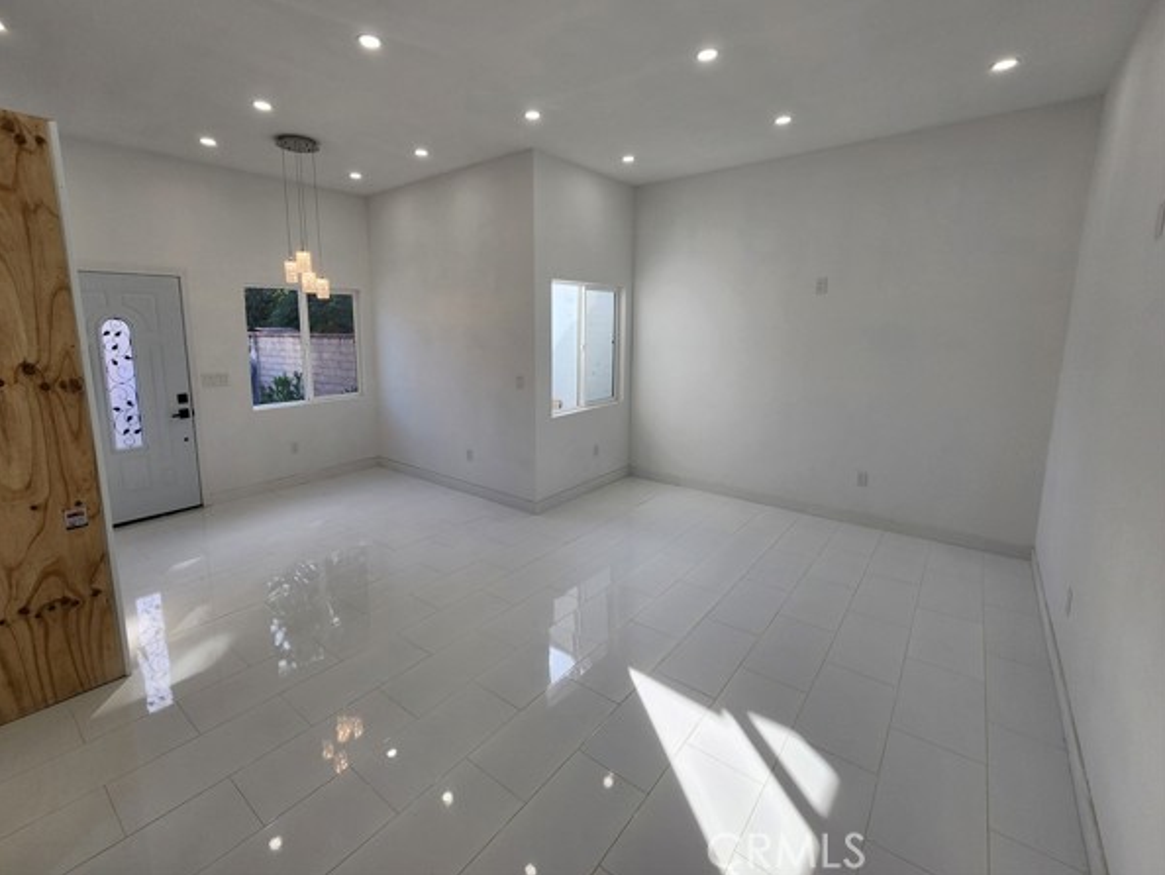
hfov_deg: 101.9
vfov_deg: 85.6
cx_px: 545
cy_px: 408
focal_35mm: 14
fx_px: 471
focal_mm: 2.2
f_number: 2.2
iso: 50
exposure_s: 1/275
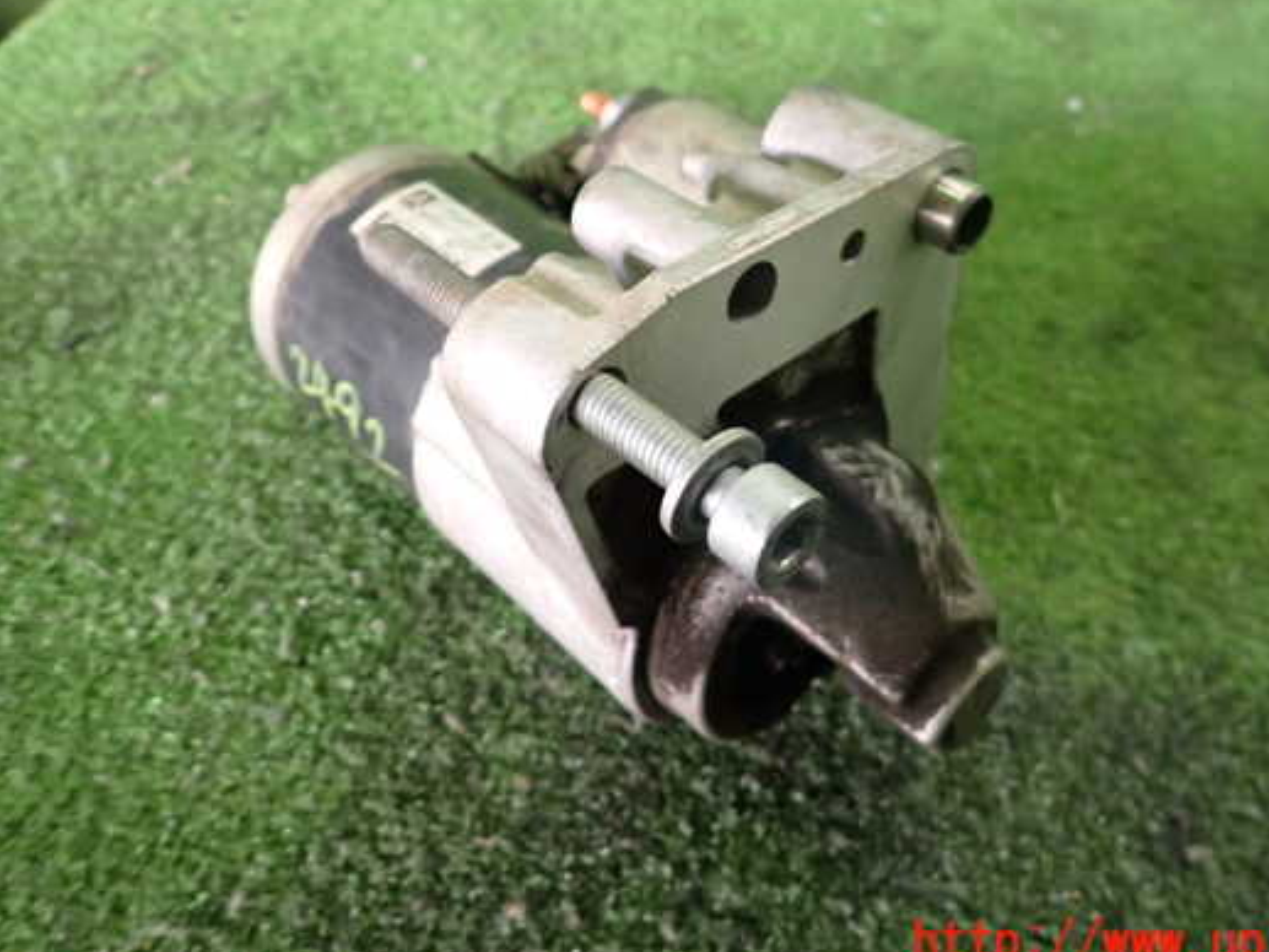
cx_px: 731
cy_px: 422
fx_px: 1063
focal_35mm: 29
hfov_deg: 61.3
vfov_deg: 48.2
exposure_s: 1/30
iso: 500
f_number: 2
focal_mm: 4.5
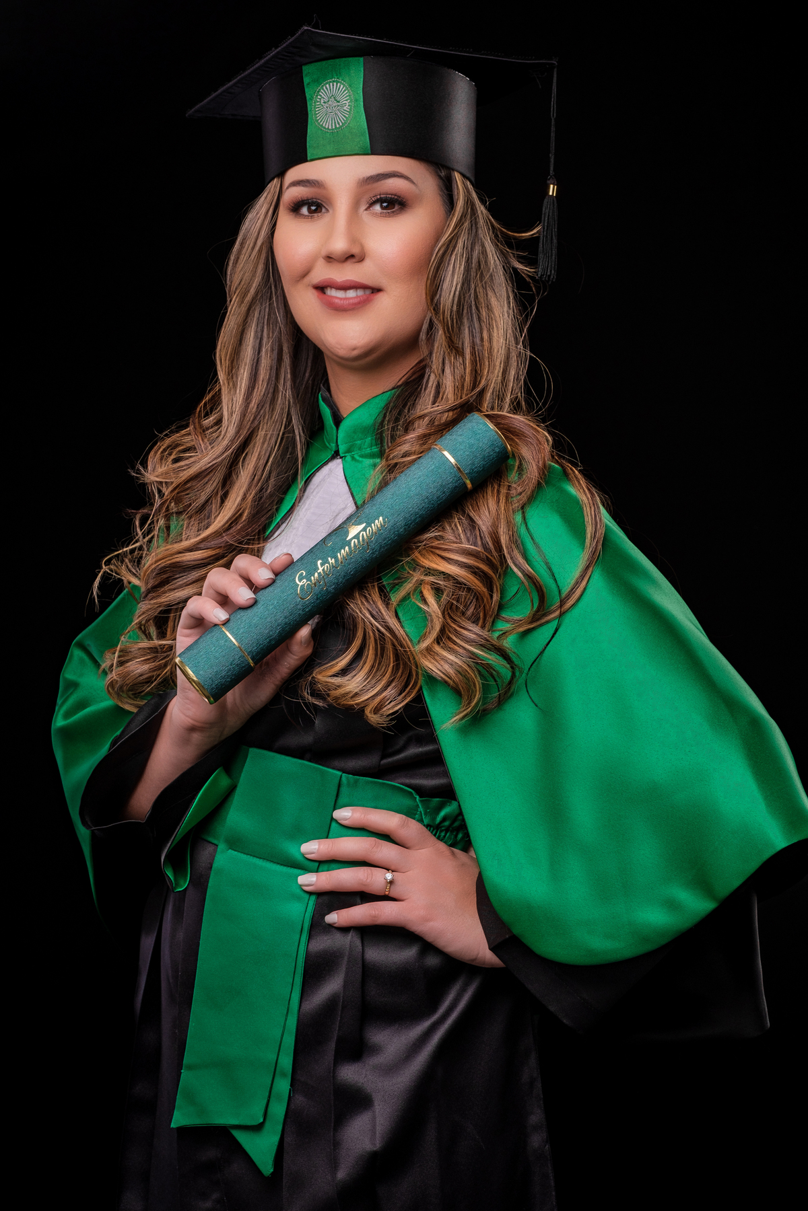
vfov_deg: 27.0
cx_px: 404
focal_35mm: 75
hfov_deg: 18.2
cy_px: 606
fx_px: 2525
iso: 200
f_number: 7.1
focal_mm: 50
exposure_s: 1/100
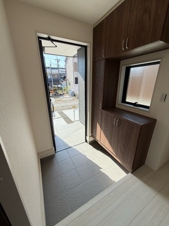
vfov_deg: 102.1
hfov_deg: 85.7
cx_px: 84
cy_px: 113
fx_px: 91
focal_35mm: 14
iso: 64
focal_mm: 2.22
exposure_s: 1/479
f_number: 2.2
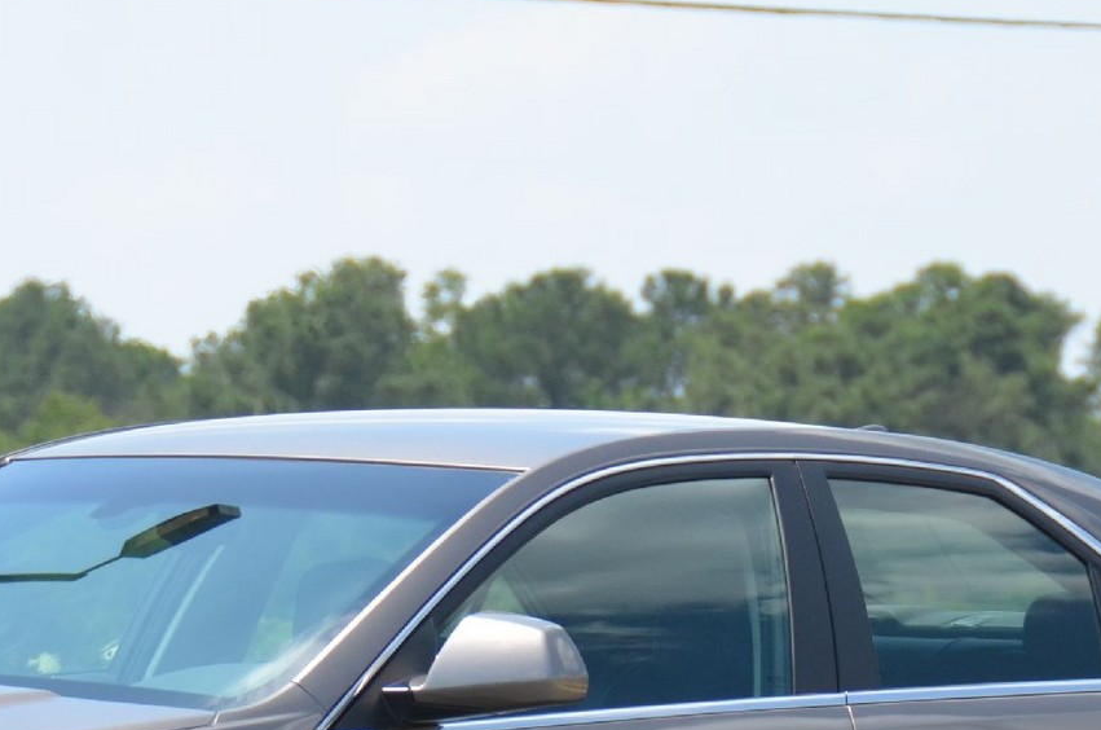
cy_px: 783
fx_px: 14117
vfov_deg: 3.0
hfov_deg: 4.5
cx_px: 364
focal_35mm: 462
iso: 400
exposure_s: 1/1250
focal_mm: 105
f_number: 5.3
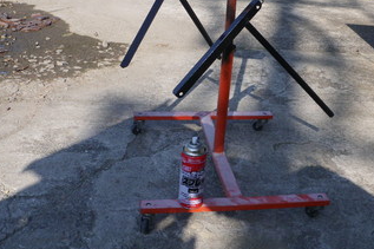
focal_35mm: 46
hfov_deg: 42.7
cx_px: 205
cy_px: 82
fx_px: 478
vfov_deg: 29.0
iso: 64
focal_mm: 5
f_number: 4.2
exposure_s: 1/320
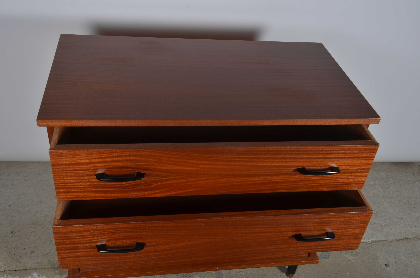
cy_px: 139
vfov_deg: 36.7
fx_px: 419
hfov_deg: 53.2
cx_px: 210
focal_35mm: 36
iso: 100
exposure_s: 1/125
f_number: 11
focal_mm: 24
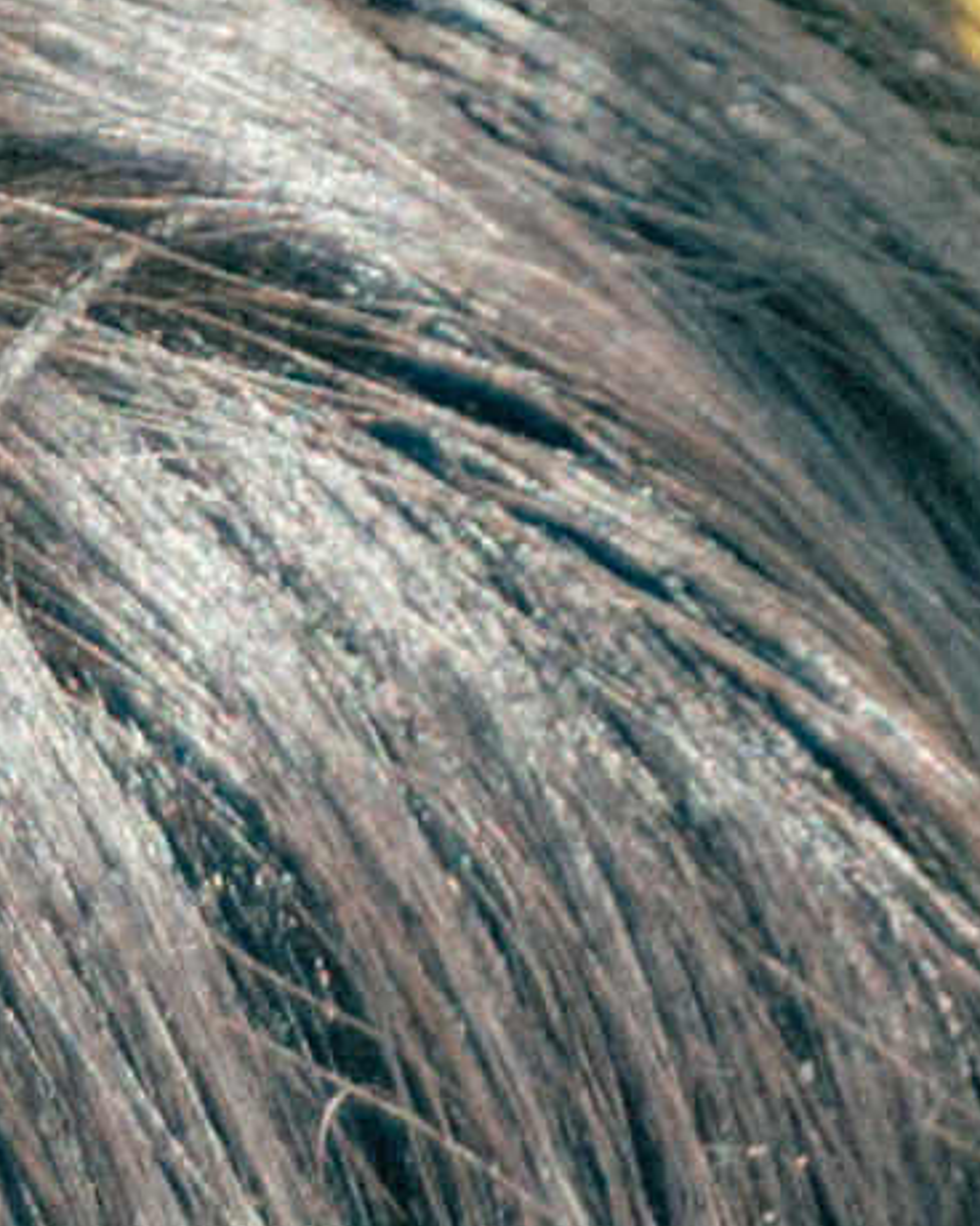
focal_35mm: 2602
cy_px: 3443
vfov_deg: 0.7
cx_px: -1286
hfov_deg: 0.6
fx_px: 94336
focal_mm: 300
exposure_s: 1/640
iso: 500
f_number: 5.6
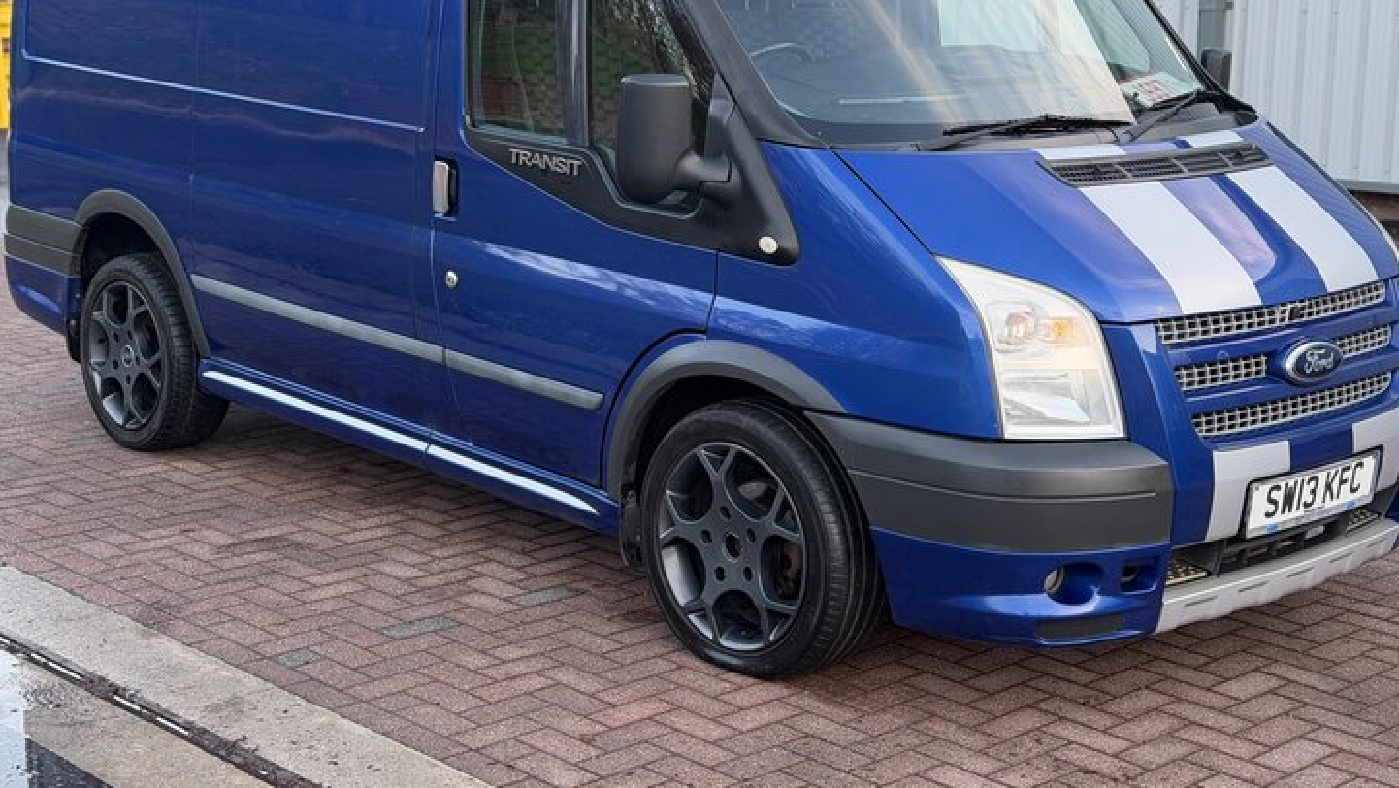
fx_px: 2152
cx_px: 693
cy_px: 268
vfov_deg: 20.7
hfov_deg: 36.0
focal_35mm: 58
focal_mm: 6.76
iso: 100
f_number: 1.78
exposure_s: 1/80
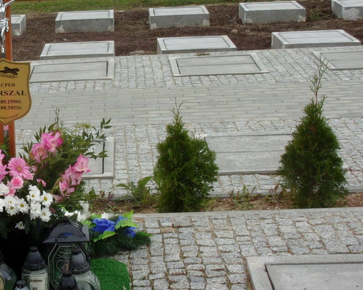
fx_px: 999
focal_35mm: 93
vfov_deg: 16.5
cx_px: 7
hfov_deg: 20.0
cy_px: 145
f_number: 4.7
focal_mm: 7.8
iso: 80
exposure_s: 1/200
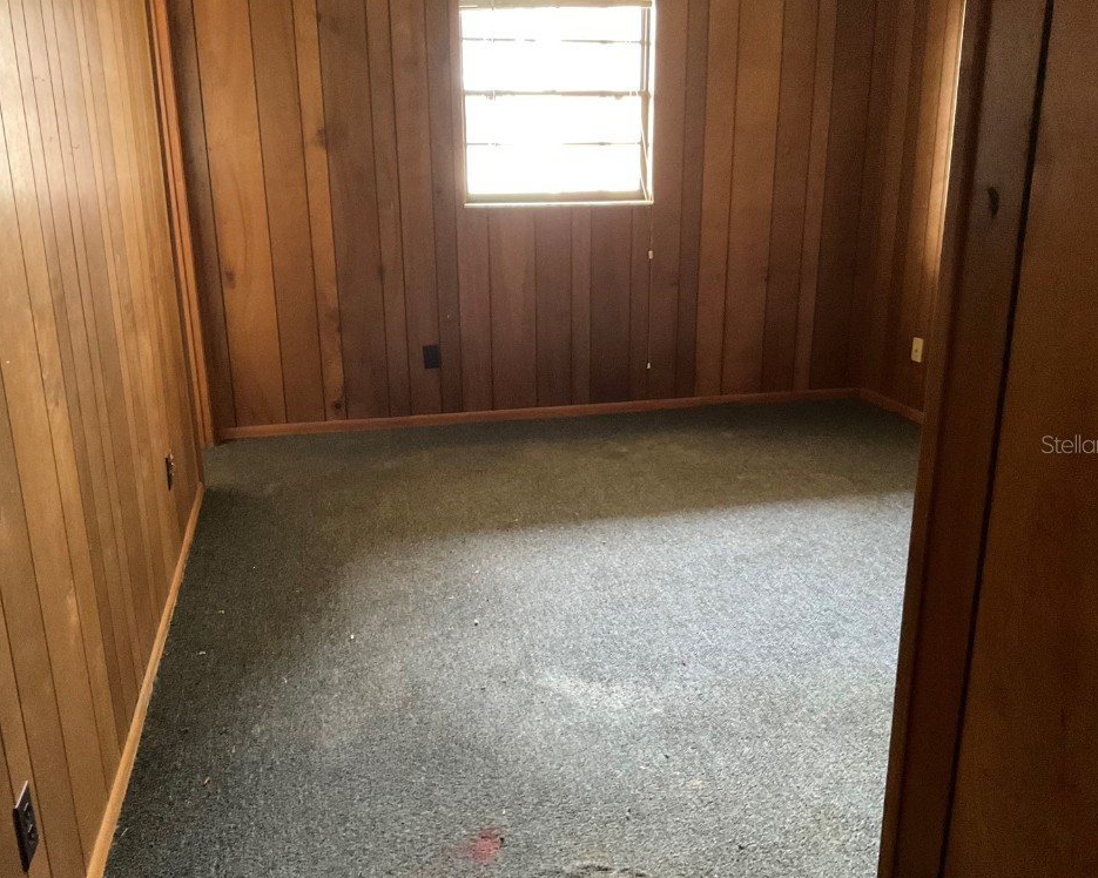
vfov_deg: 47.1
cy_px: 444
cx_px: 551
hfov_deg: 57.2
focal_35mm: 31
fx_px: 1007
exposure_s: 1/30
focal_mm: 3
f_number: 1.8
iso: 500
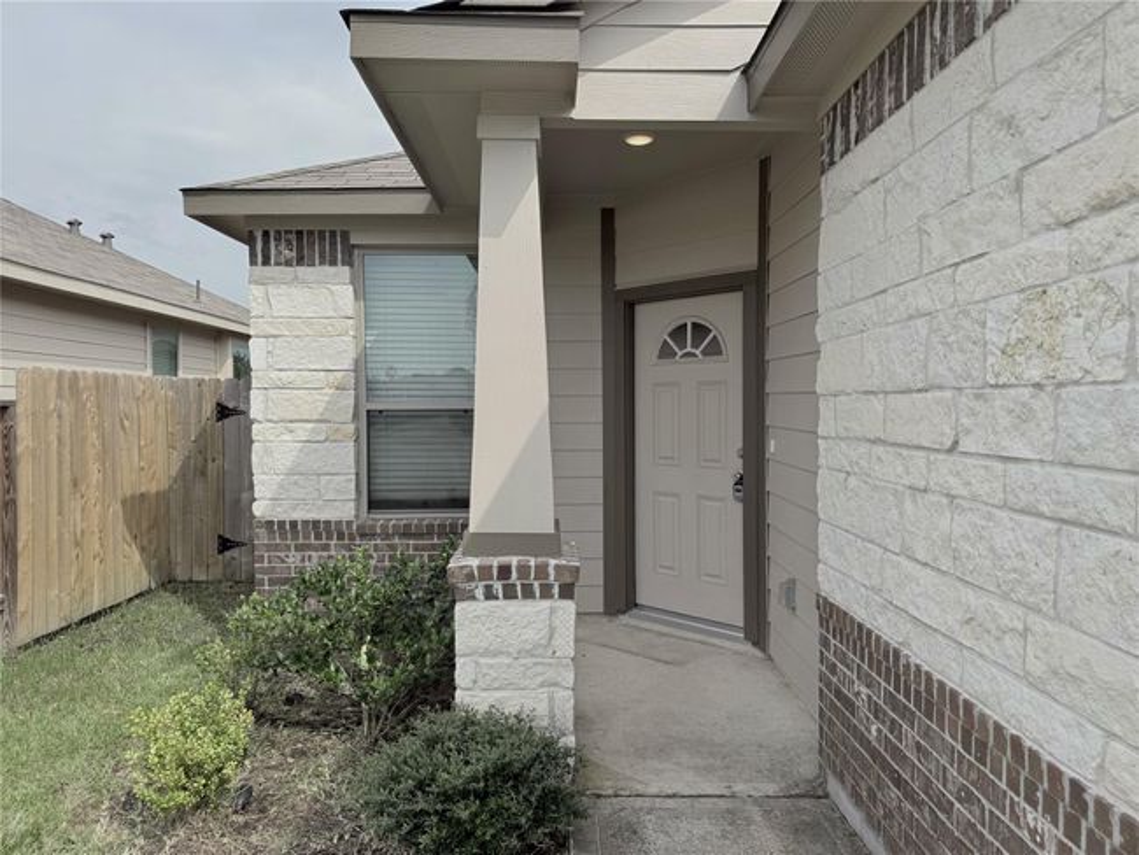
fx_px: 790
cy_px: 428
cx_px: 570
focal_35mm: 24
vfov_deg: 56.8
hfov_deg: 71.6
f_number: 1.78
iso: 80
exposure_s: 1/3145
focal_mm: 6.76
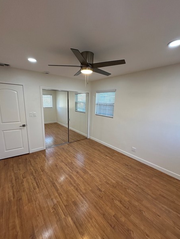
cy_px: 124
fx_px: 104
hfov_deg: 81.8
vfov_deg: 98.1
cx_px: 88
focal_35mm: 15
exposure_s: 1/120
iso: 160
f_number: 2.2
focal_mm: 2.22
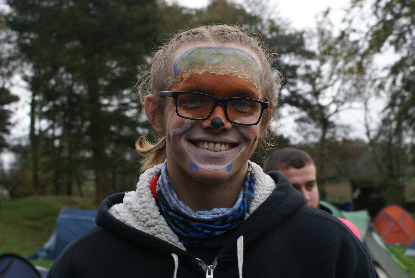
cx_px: 208
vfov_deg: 22.7
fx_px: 692
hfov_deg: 33.4
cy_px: 139
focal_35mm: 60
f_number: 6.3
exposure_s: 1/80
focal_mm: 40
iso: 100
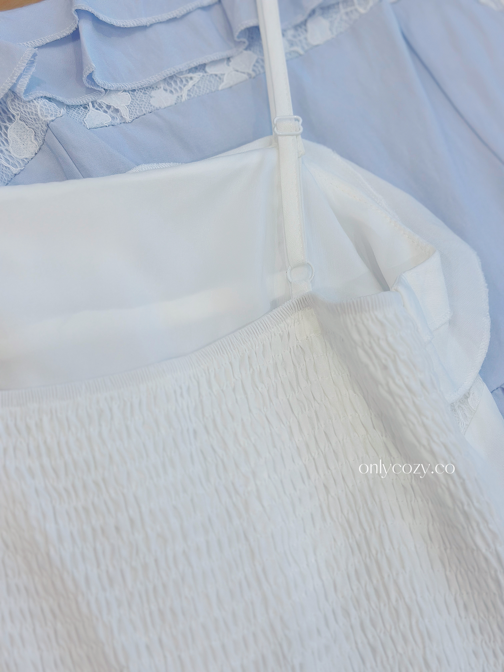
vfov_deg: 39.7
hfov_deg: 30.3
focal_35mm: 48
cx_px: 252
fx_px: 932
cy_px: 336
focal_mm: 6.86
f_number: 1.78
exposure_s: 1/100
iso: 125
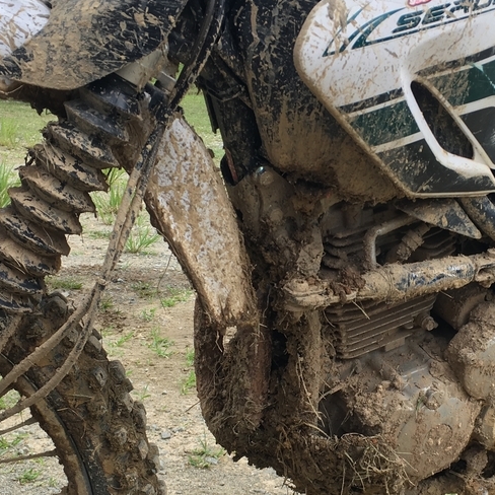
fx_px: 1019
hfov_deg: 27.2
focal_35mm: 63
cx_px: 304
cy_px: 325
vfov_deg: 27.2
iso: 25
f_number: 2.2
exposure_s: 1/469
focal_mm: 4.15
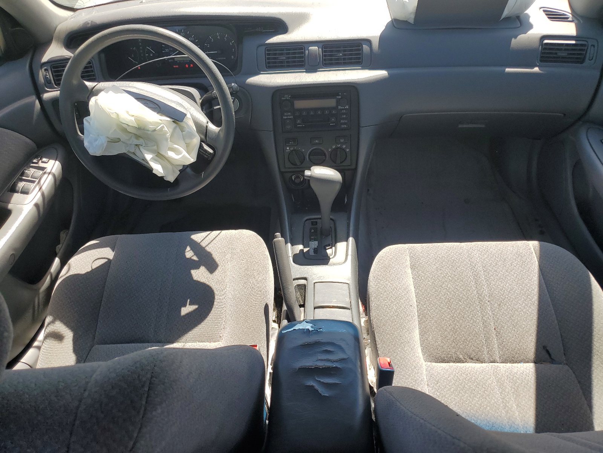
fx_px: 453
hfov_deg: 67.3
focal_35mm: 26
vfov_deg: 53.1
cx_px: 302
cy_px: 226
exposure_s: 1/833
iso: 50
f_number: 1.5
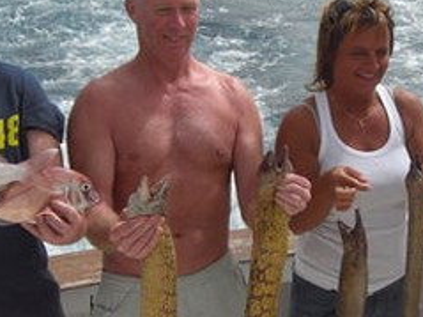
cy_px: 182
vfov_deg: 14.8
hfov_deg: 19.4
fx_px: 1221
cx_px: 350
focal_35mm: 100
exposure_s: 1/250
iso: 80
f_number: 8
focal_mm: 7.9
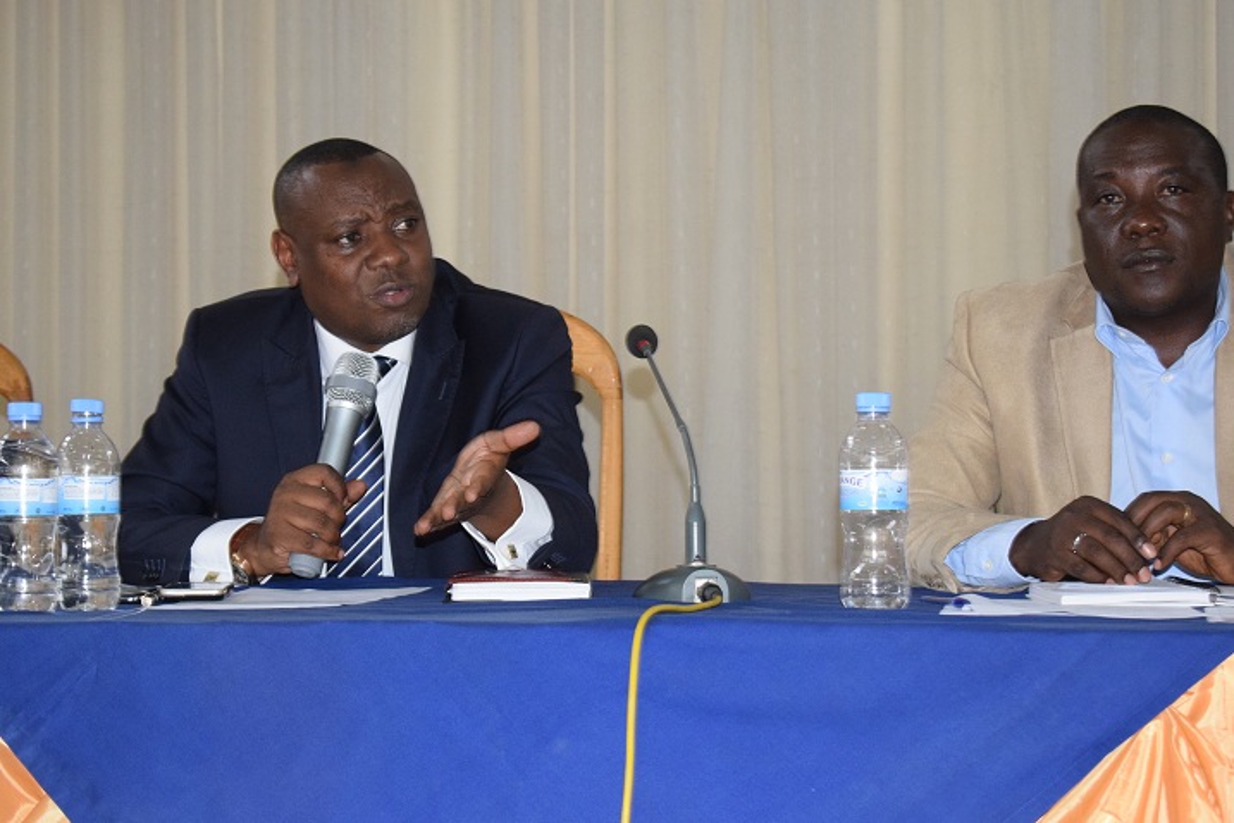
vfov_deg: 16.6
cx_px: 617
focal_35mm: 82
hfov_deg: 24.6
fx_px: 2828
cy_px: 412
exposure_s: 1/60
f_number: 5.6
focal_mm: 55
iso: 2500
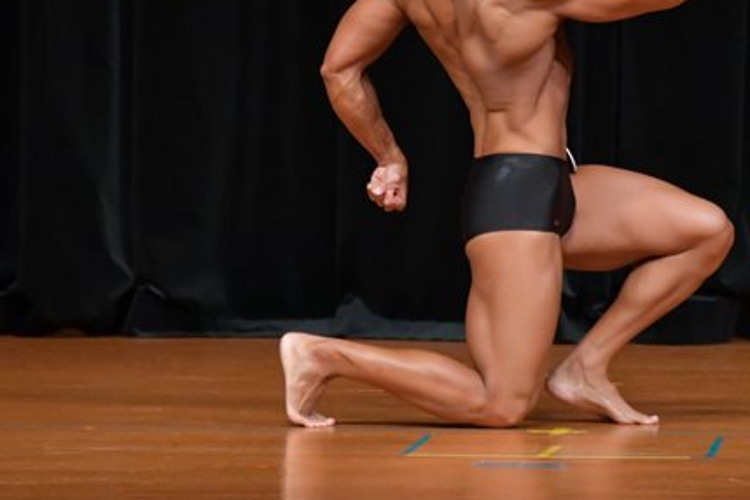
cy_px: 180
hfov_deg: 3.8
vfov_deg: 2.5
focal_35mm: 542
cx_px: 476
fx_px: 11291
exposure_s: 1/400
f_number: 5.6
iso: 4000
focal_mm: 200
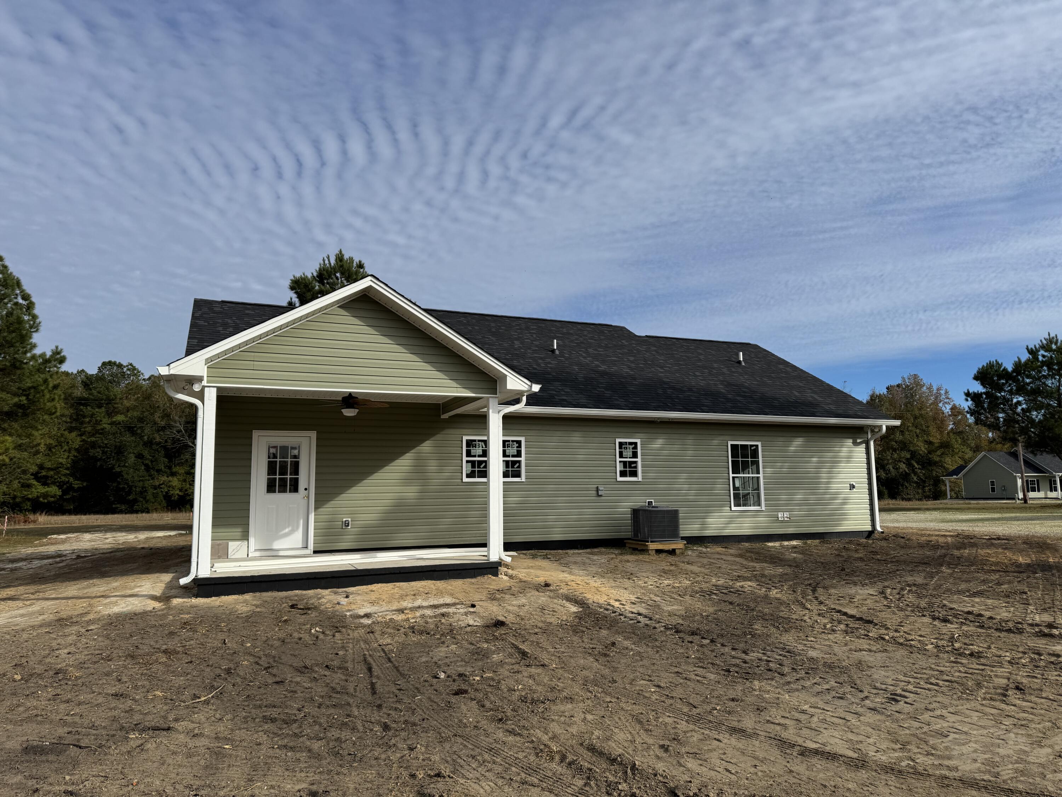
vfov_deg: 56.8
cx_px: 531
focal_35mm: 24
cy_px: 398
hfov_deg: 71.6
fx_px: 736
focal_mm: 6.76
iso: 80
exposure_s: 1/6410
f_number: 1.78
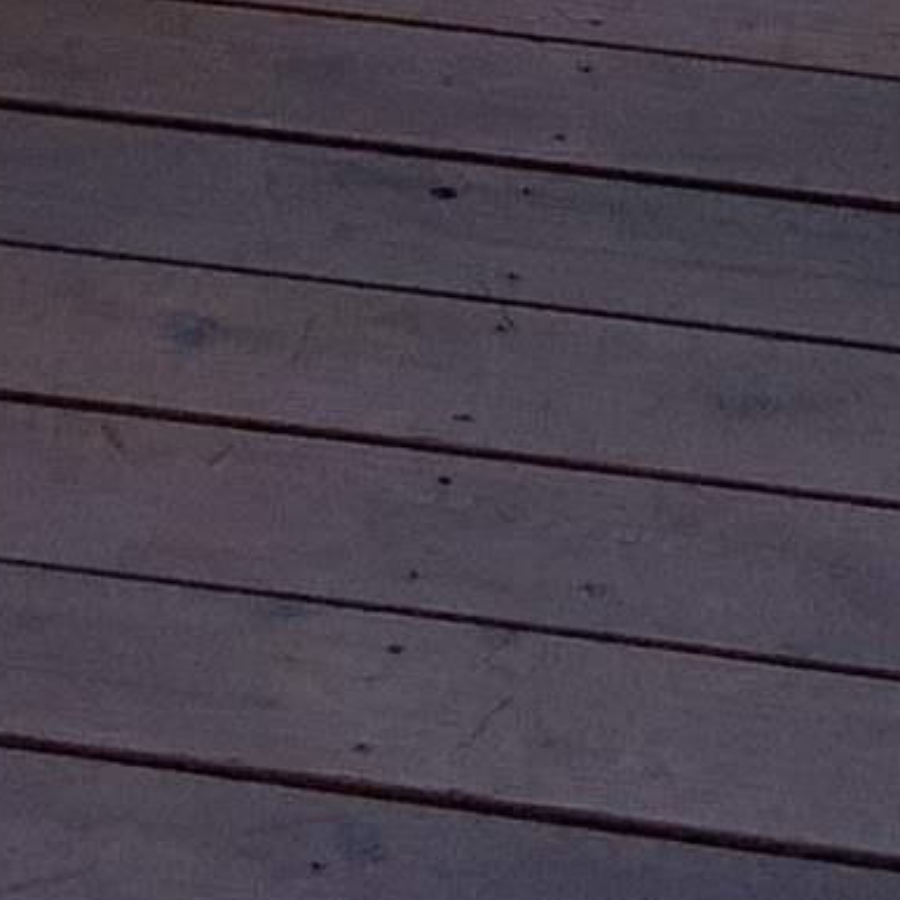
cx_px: 45
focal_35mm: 205
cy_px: -1427
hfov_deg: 8.5
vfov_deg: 7.8
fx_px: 6030
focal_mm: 3
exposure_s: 1/997
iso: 16
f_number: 1.8
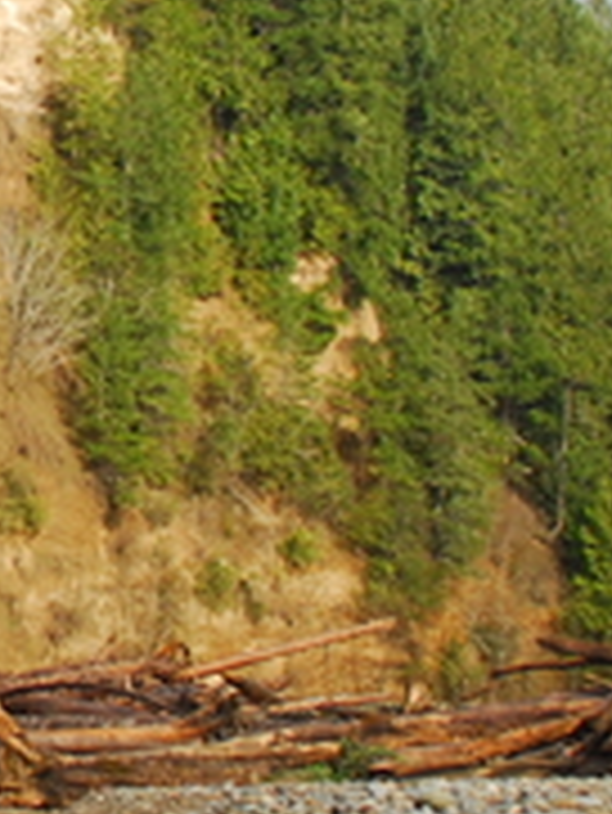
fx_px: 3909
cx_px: -459
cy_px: 133
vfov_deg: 11.8
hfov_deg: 8.6
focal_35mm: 166
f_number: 5
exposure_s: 1/500
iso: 200
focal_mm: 26
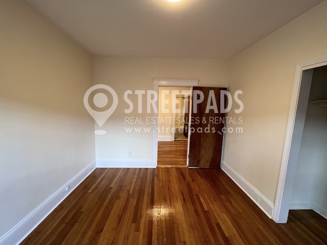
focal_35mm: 13
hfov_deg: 106.2
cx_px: 164
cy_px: 122
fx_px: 123
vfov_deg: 89.9
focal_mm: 1.57
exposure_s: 1/60
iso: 125
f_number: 1.8
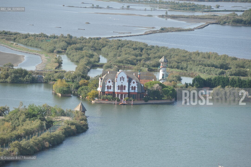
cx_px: 126
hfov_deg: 10.3
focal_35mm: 200
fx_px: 1394
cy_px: 84
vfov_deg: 6.9
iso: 500
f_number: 5.6
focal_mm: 200
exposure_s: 1/1250
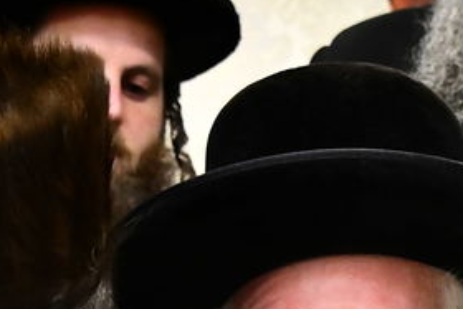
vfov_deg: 7.8
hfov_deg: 11.7
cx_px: 412
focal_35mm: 175
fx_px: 2252
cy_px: 349
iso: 4000
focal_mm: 35
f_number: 5.6
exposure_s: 1/100
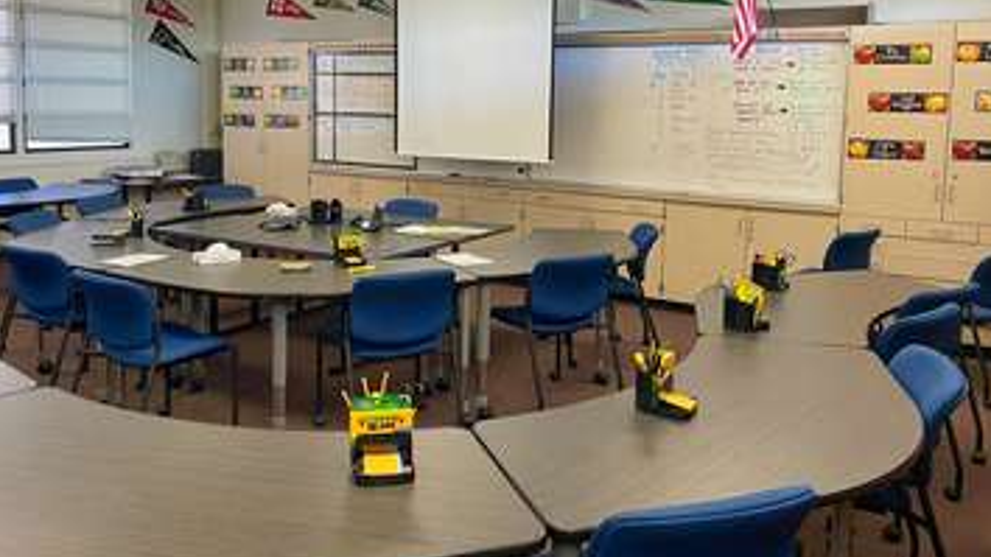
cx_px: 465
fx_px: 841
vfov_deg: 36.3
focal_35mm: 32
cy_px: 193
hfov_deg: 61.0
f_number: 1.8
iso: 125
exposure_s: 1/60
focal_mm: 4.25
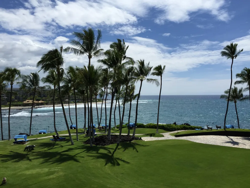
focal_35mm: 29
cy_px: 94
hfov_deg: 61.7
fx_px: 209
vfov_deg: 48.2
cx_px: 125
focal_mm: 4.15
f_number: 2.2
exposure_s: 1/4405
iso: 32
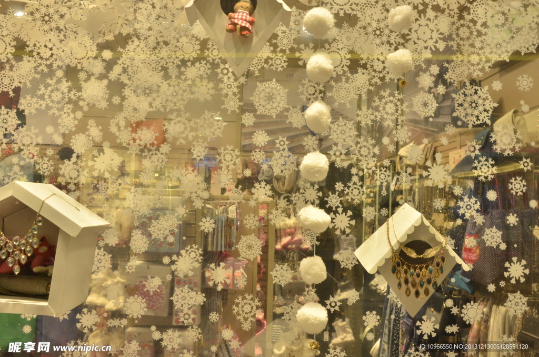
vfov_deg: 36.7
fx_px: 538
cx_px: 270
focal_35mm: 36
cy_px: 178
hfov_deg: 53.2
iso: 800
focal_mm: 24
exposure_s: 1/20
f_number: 14
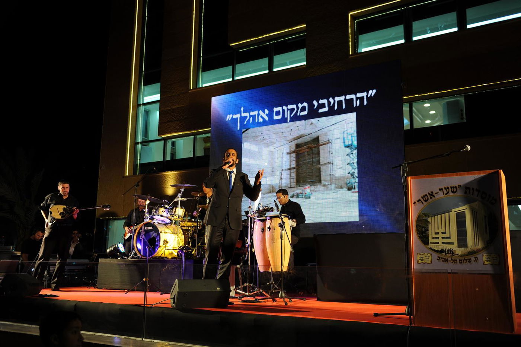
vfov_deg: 38.8
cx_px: 260
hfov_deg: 55.8
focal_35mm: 34
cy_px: 174
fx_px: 492
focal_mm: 34
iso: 500
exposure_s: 1/160
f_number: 2.8
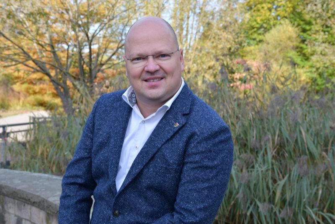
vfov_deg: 20.3
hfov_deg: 30.1
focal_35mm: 67
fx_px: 624
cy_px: 112
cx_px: 168
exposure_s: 1/250
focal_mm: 45
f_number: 9
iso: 400
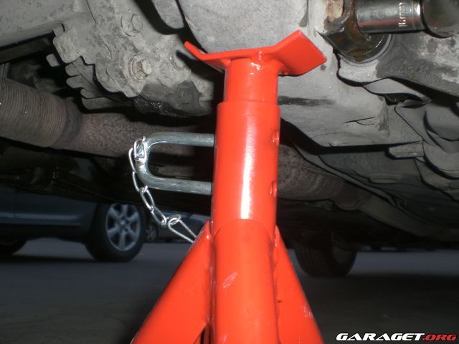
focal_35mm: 38
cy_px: 172
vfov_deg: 37.7
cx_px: 230
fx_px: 504
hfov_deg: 49.0
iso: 50
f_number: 3.1
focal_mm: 6.3
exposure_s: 1/60
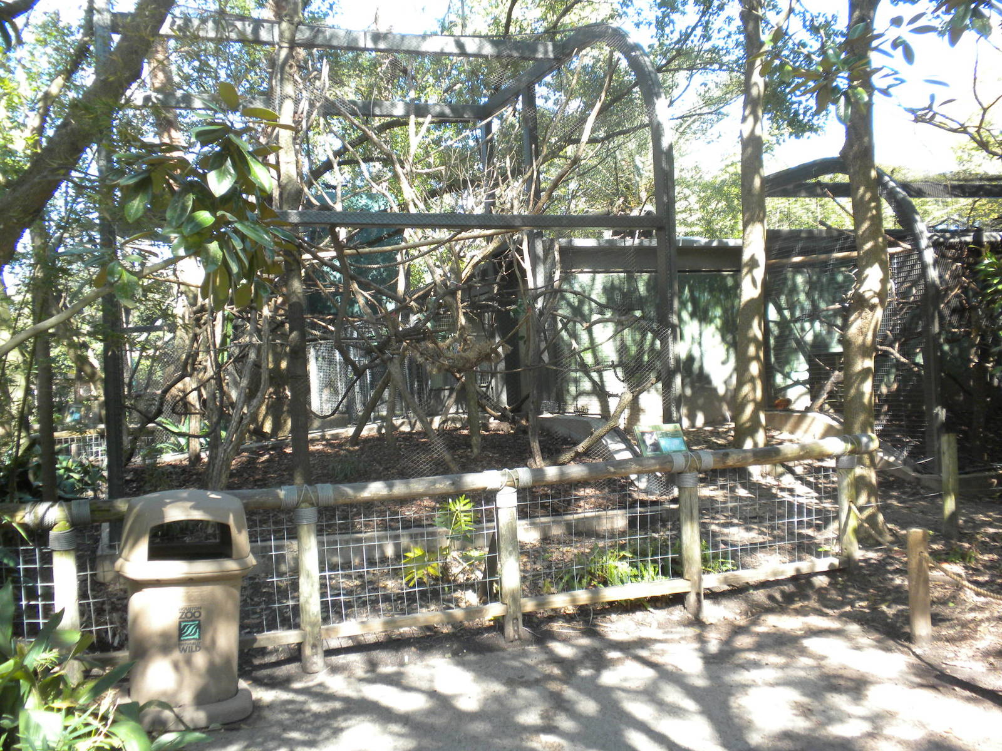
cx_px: 501
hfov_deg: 50.1
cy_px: 376
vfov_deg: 38.7
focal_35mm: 37
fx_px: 1071
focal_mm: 6.6
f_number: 3.5
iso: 125
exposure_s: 1/92.6
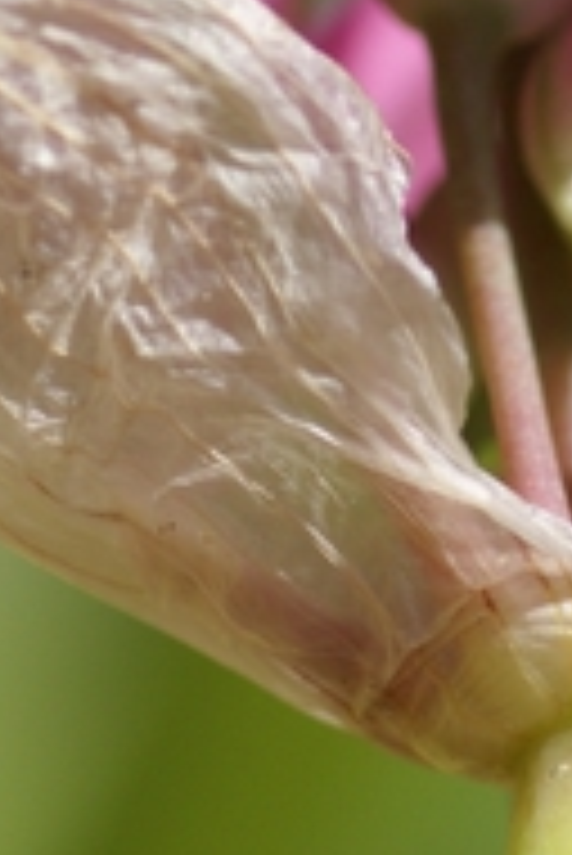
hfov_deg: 1.9
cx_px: 698
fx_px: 17294
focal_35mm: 727
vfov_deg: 2.8
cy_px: -97
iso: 100
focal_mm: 90
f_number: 6.3
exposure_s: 1/320
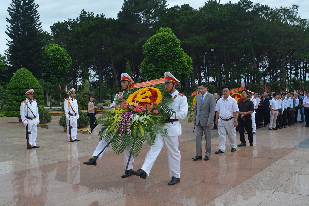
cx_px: 154
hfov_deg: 47.9
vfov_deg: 33.0
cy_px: 103
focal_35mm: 40
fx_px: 348
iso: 640
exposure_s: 1/160
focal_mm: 27
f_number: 10
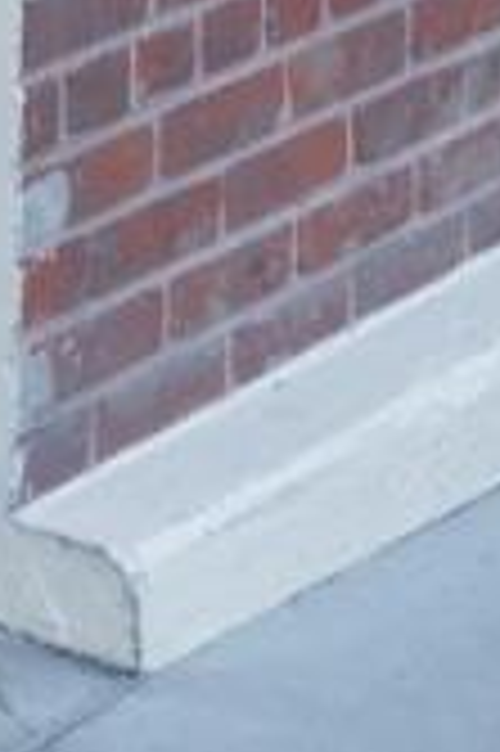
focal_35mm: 248
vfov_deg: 7.5
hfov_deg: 5.4
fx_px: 5167
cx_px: 1045
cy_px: -1391
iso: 100
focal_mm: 27.5
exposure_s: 1/60
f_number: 8
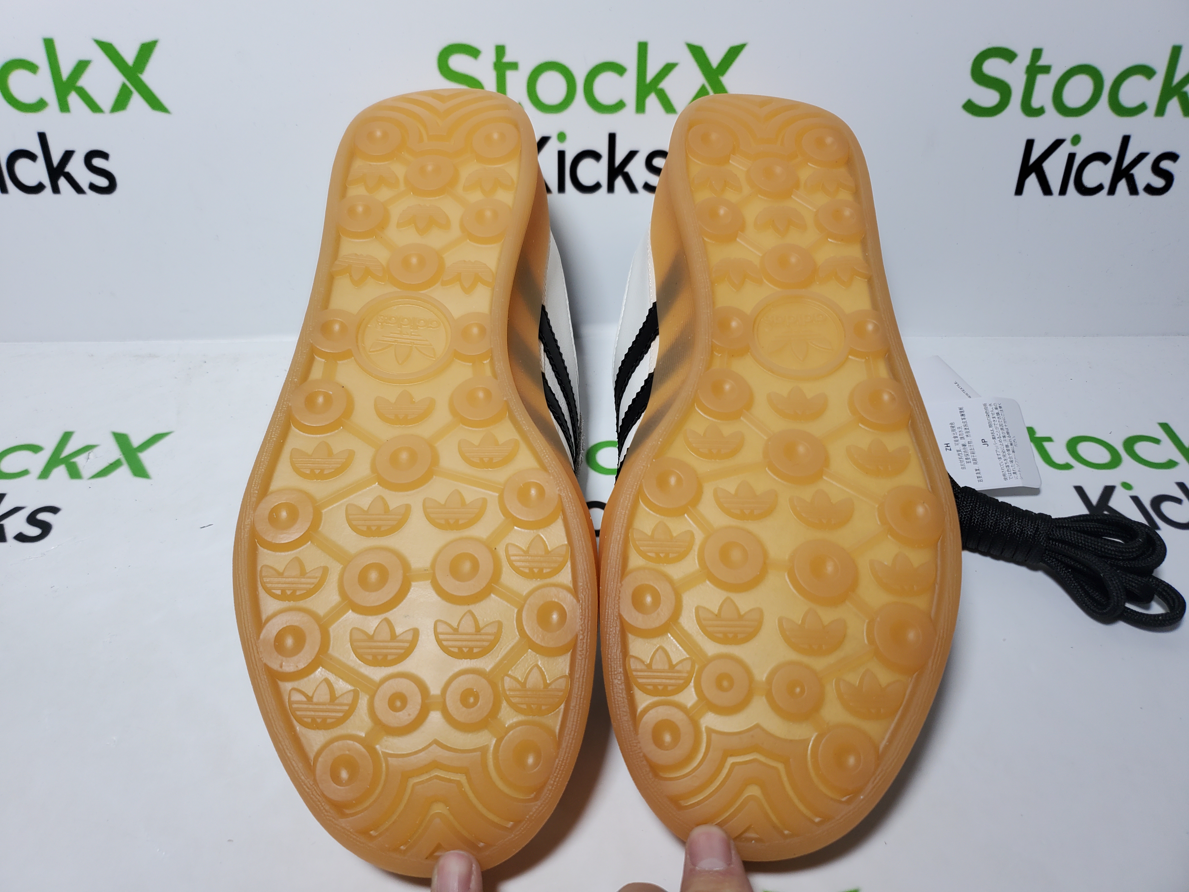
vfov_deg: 53.1
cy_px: 446
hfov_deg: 67.3
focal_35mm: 26
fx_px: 893
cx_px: 594
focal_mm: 4.3
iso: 50
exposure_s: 1/500
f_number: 1.5
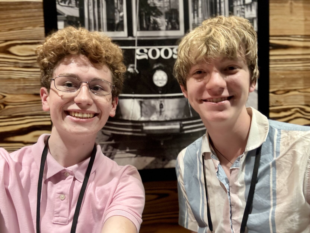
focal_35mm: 23
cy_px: 116
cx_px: 155
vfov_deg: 58.9
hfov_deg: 73.9
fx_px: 206
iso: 320
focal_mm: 2.69
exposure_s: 1/40
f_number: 1.9
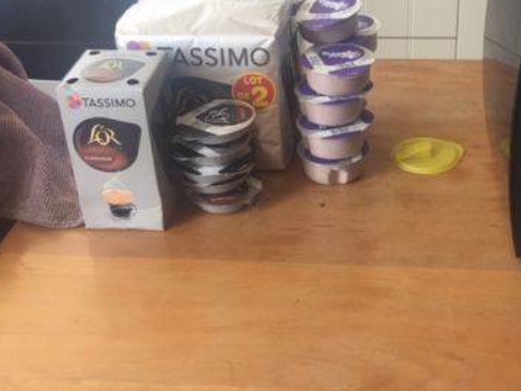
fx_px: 783
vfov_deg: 27.8
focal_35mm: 52
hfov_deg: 36.5
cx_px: 341
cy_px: 124
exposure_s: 1/50
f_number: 2.2
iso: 40
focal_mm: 4.15
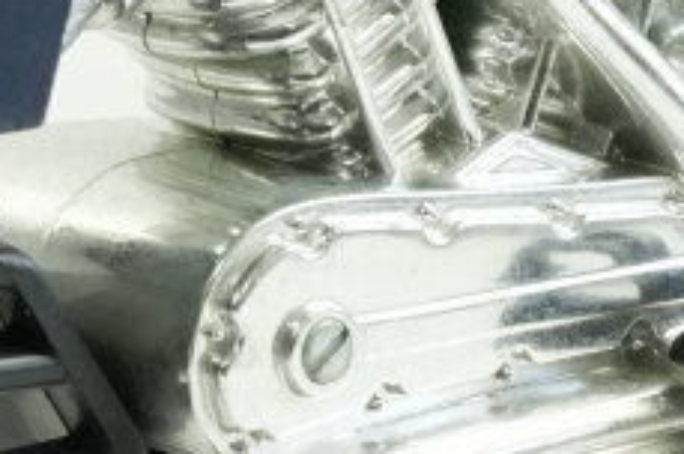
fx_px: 9562
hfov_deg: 4.1
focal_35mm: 504
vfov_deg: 2.7
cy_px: -34
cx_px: 203
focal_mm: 90
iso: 2500
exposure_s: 1/40
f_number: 16
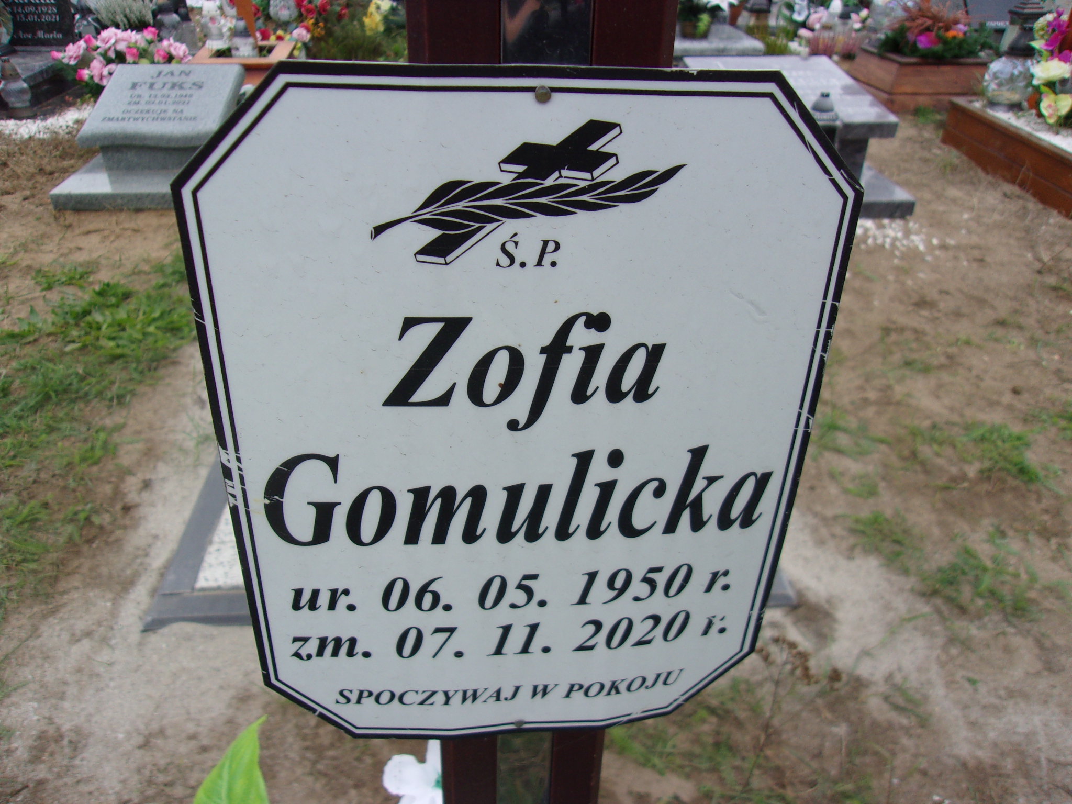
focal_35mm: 27
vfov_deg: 51.4
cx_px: 536
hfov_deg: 65.3
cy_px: 402
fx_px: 836
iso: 80
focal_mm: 4.9
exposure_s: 1/210
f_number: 3
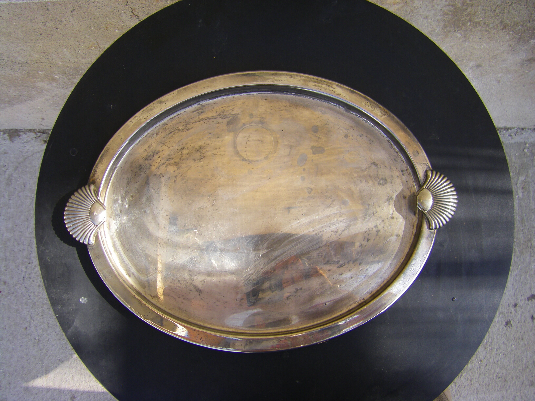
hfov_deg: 49.0
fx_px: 587
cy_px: 200
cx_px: 268
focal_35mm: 38
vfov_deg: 37.7
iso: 64
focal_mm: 6.3
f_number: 3.5
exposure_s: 1/200
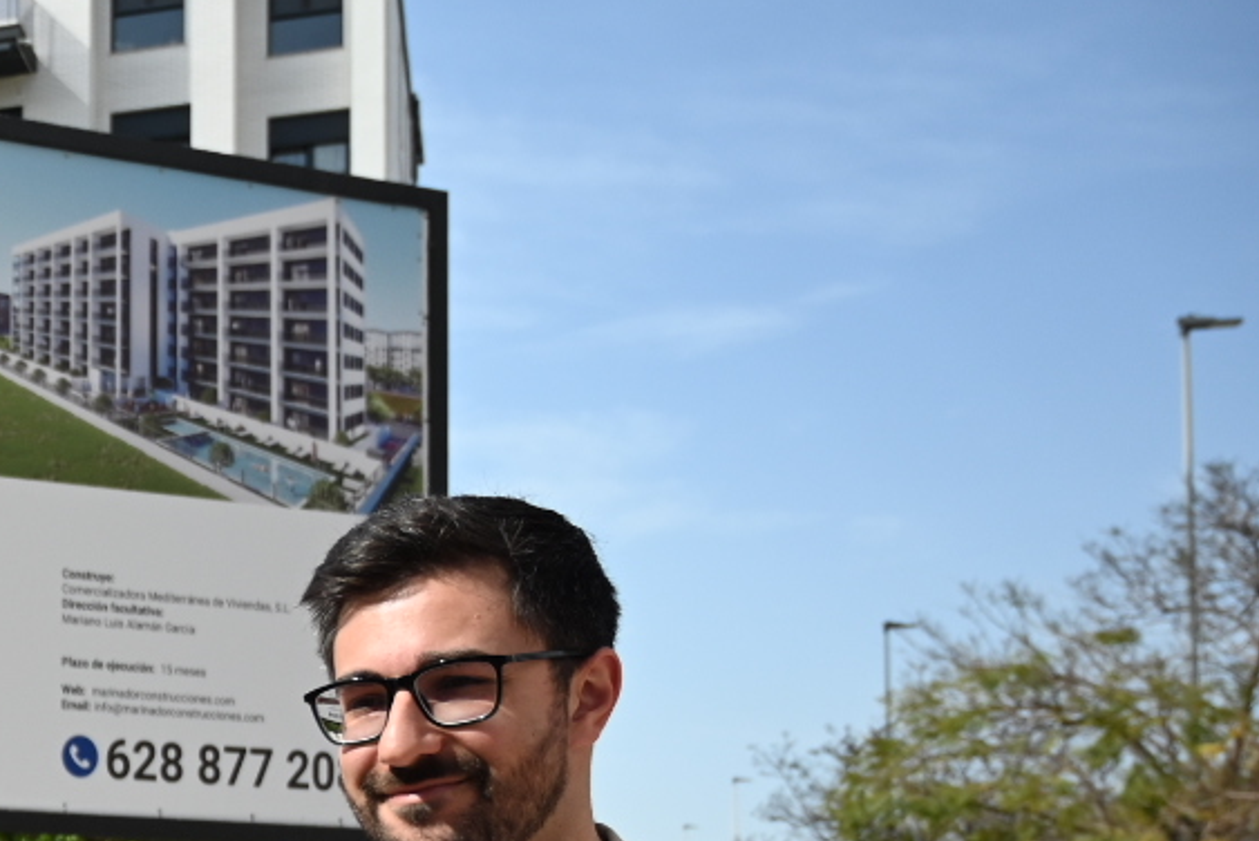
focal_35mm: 69
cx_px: -405
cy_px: 928
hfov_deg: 25.1
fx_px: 2414
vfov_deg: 19.0
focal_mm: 24
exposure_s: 1/3200
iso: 400
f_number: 4
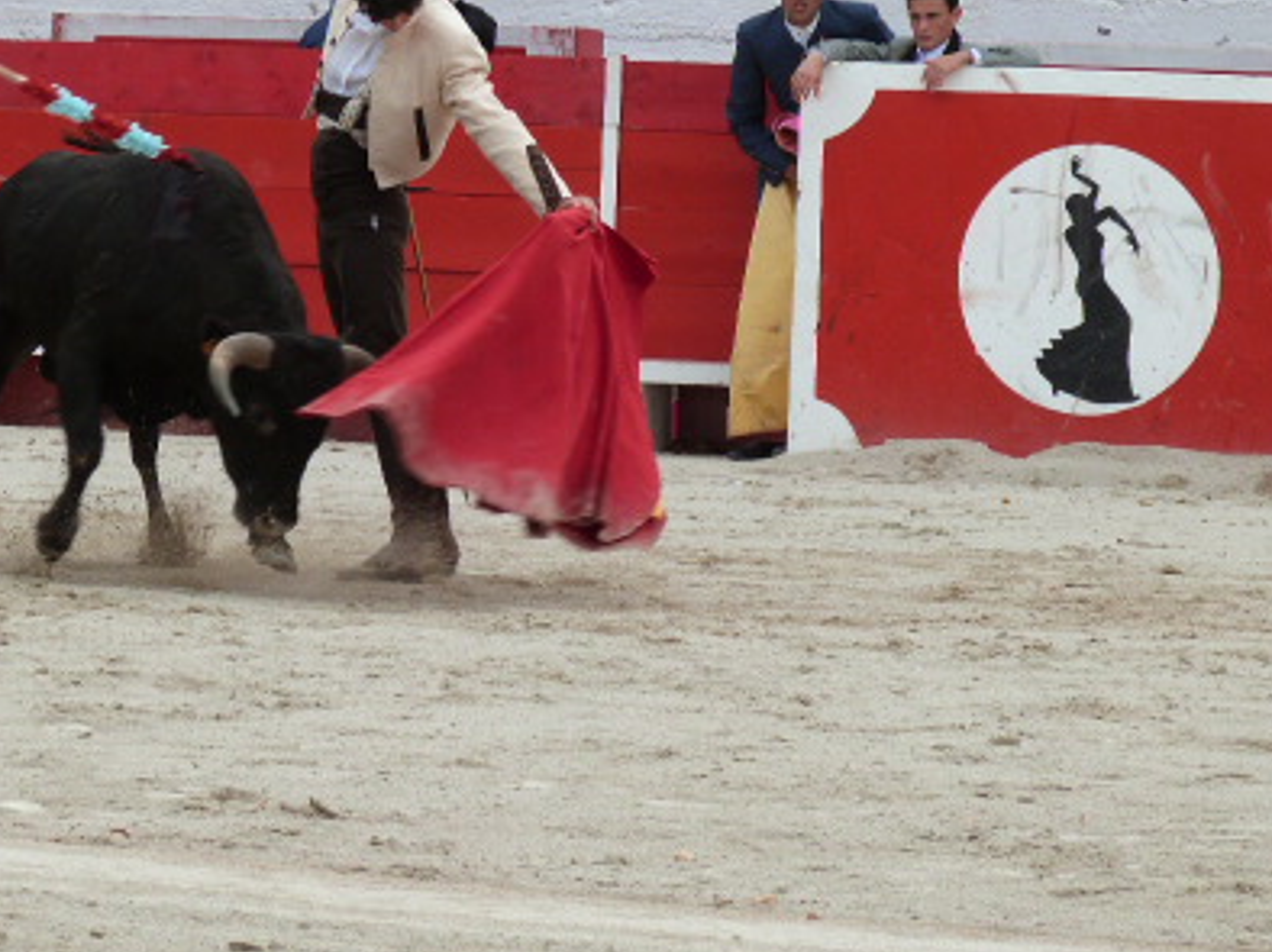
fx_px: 9254
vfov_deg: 5.9
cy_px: 274
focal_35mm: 252
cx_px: 410
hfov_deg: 7.9
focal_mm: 27.9
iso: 100
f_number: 4
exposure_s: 1/200
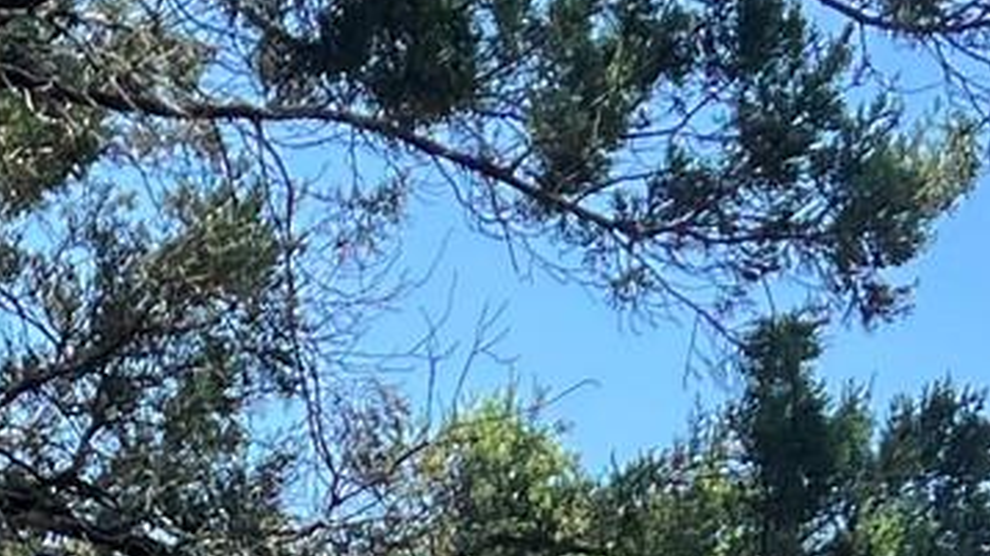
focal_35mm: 162
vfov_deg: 6.8
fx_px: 4251
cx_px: -324
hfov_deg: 12.8
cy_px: 1682
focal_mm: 5.7
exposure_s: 1/957
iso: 50
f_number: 1.5
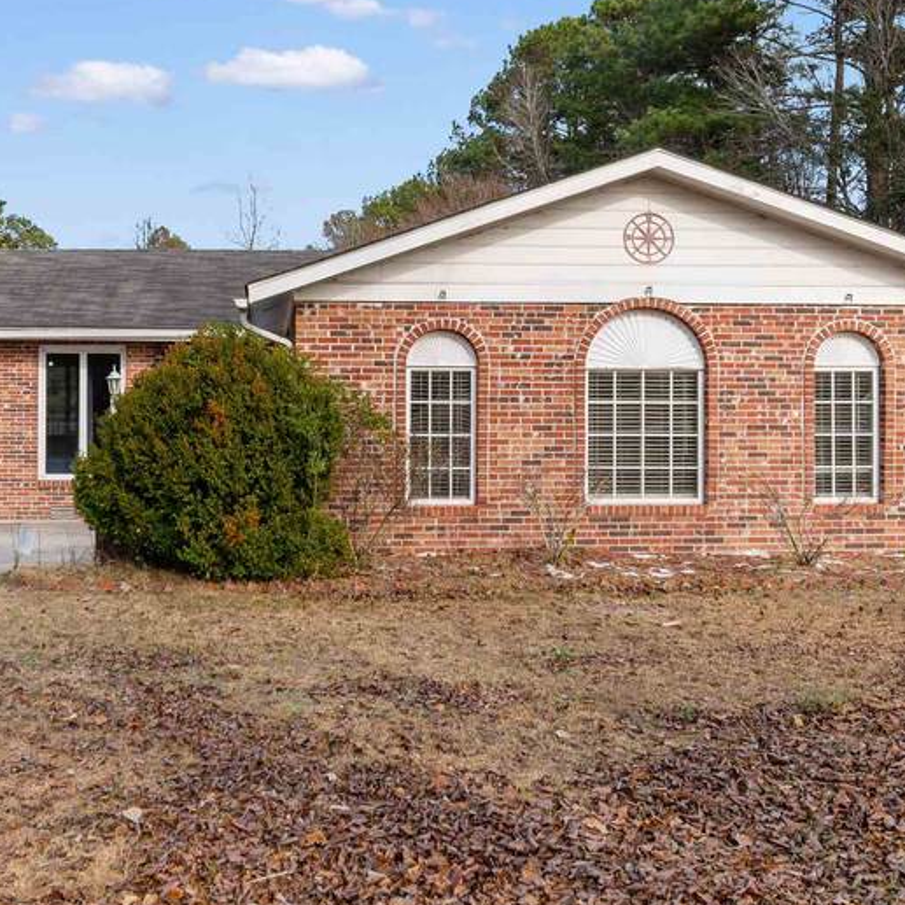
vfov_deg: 41.7
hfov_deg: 41.5
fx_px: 1183
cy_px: 384
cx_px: 329
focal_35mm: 40
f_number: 5
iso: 100
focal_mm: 13
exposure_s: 1/100
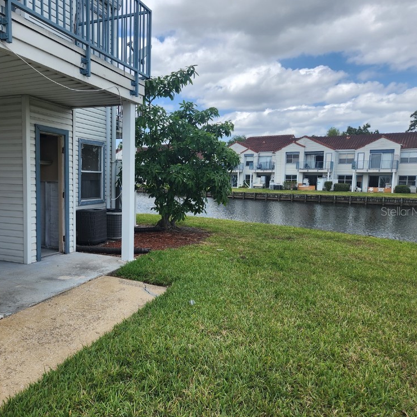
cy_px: 211
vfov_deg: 57.3
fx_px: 382
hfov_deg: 56.3
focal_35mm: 28
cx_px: 146
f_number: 1.8
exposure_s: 1/1199
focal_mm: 5.4
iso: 20
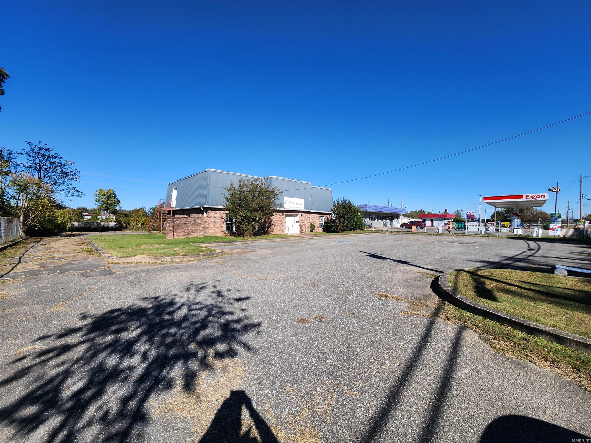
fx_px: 222
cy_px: 222
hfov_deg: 106.2
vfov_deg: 89.9
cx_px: 296
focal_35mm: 13
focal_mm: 1.74
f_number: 2.2
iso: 32
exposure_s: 1/1215
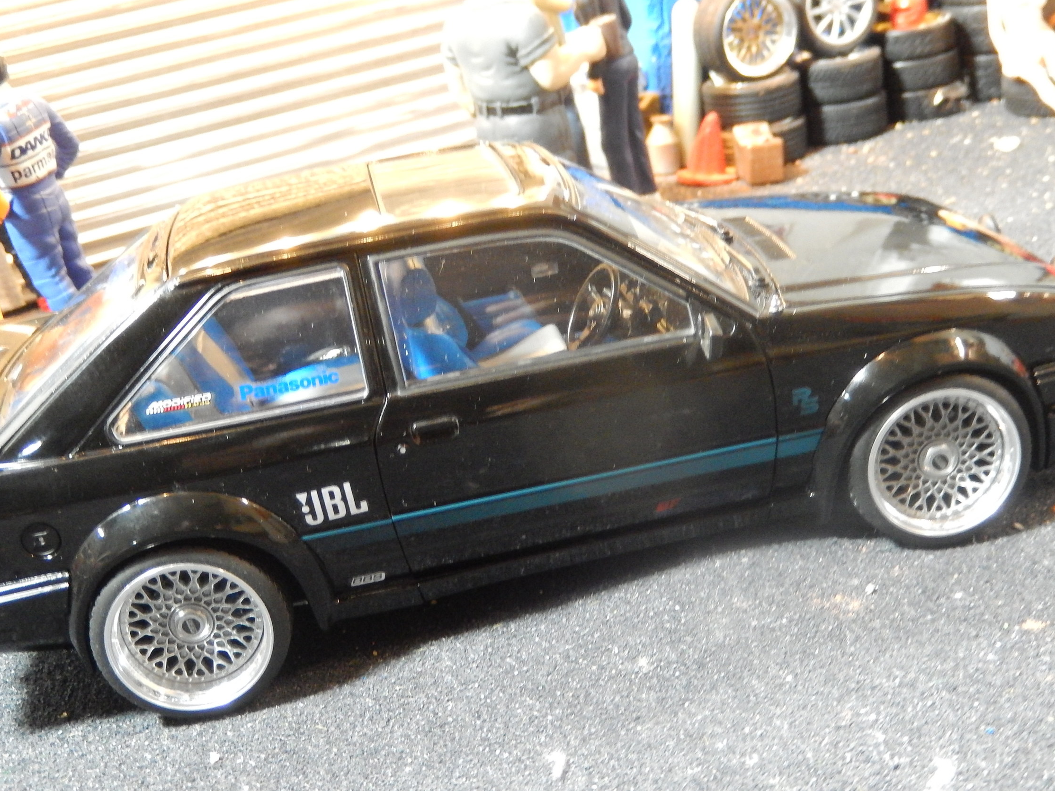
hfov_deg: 41.2
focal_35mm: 46
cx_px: 530
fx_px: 1402
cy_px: 382
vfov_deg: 31.5
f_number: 4.2
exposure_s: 1/5
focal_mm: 7.3
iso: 800
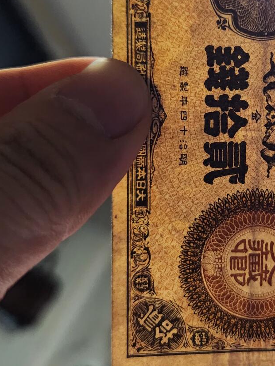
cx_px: 226
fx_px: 530
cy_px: 139
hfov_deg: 28.4
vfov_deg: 38.0
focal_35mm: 50
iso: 1000
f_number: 1.8
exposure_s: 1/100
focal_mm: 5.4
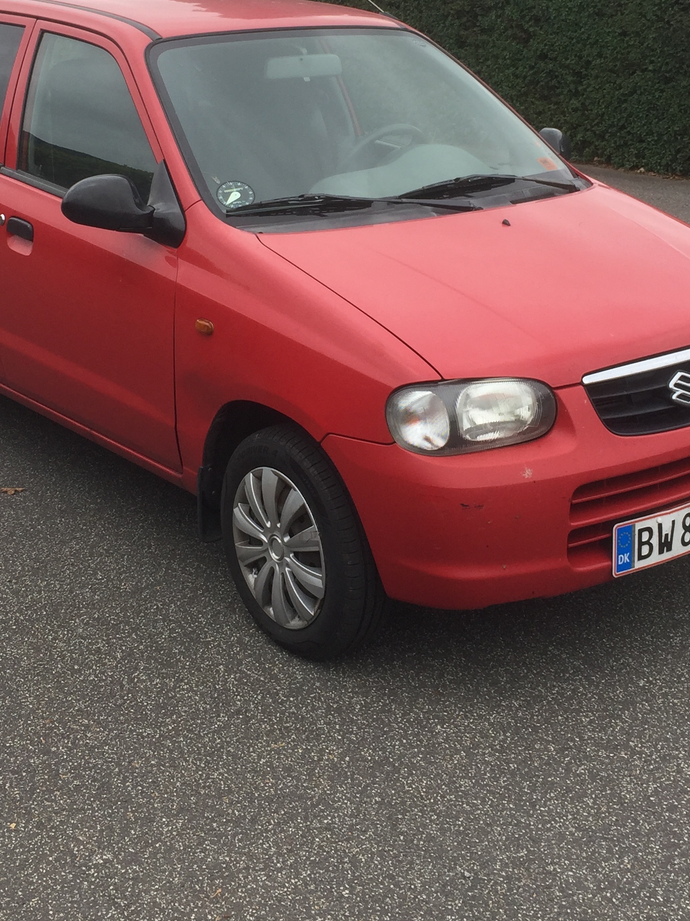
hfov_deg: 27.5
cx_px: 317
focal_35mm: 53
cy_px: 265
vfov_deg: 35.6
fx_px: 1409
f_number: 2.2
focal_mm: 4.15
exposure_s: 1/335
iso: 32
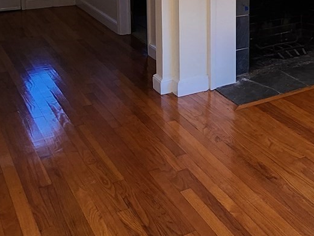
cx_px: 371
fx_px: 463
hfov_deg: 31.7
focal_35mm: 51
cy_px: -42
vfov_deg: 25.8
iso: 50
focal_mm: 2.2
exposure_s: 1/129
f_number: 2.2
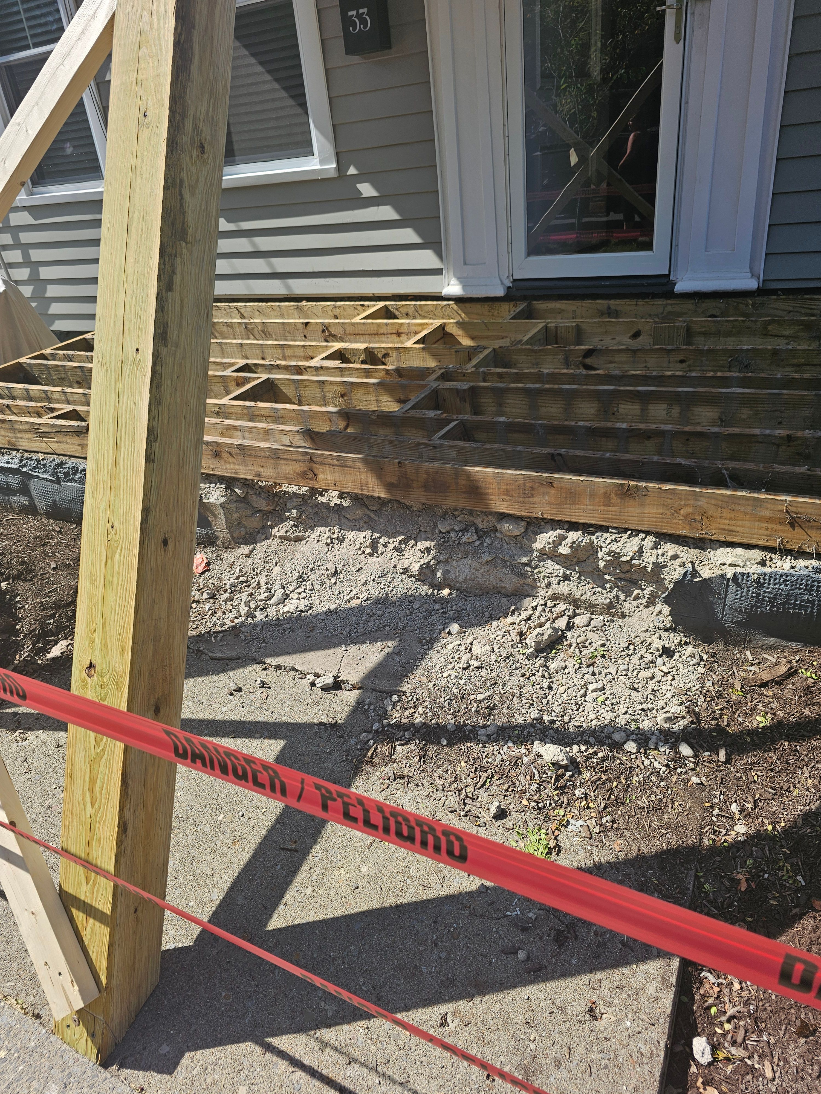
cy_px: 547
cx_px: 410
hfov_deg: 58.9
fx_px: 727
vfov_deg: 73.9
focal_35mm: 23
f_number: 1.7
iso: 10
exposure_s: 1/357
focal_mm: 6.3
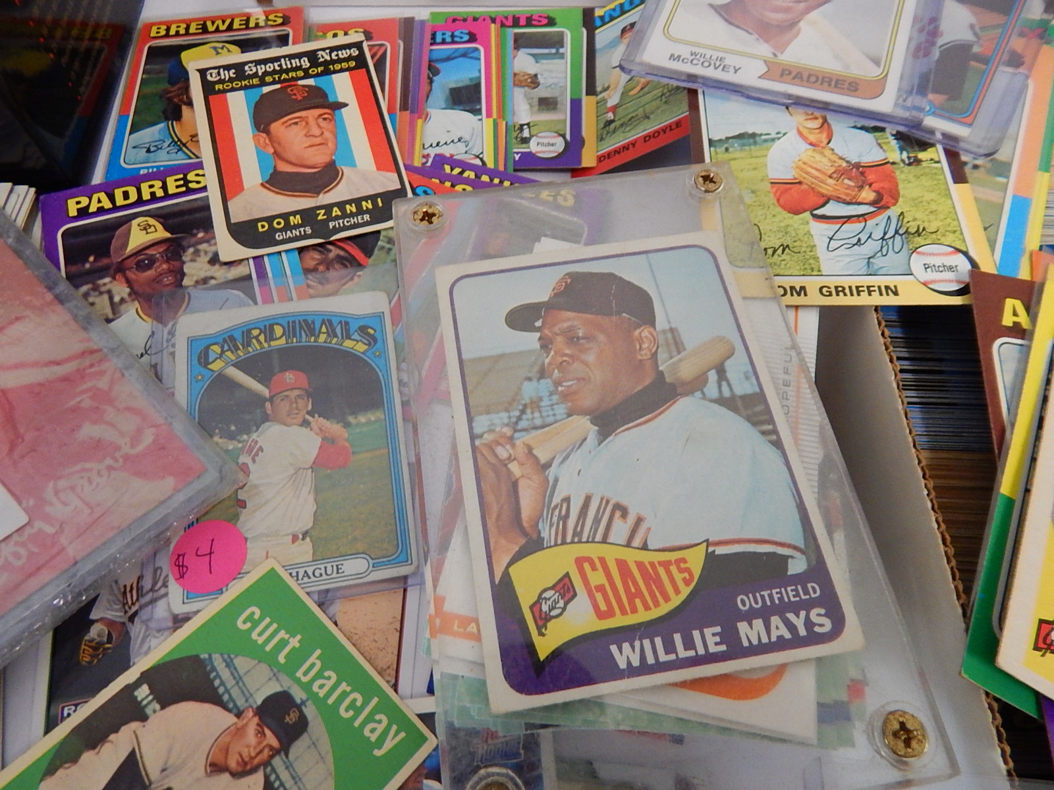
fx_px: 670
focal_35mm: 22
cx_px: 527
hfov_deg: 76.4
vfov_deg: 61.1
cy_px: 395
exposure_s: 1/15
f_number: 3
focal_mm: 4
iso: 400
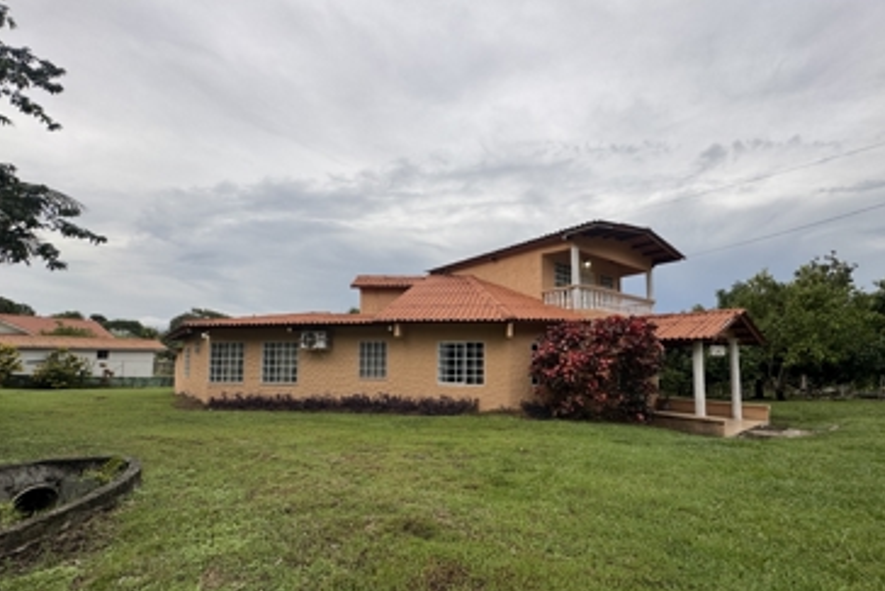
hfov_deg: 96.7
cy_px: 323
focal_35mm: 16
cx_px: 457
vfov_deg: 73.6
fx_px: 393
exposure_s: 1/169
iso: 40
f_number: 2.2
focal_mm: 2.22
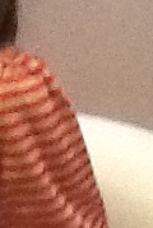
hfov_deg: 5.5
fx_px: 1556
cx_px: -145
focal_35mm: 245
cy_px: 145
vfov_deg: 8.4
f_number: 2.4
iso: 320
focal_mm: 2.03
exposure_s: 1/30
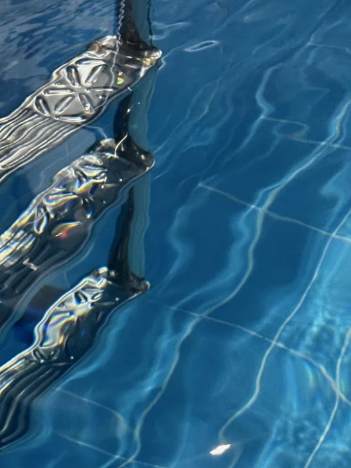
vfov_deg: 20.6
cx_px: 61
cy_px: 326
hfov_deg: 15.4
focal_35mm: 95
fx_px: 1284
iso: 125
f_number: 1.78
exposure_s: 1/50
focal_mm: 6.76
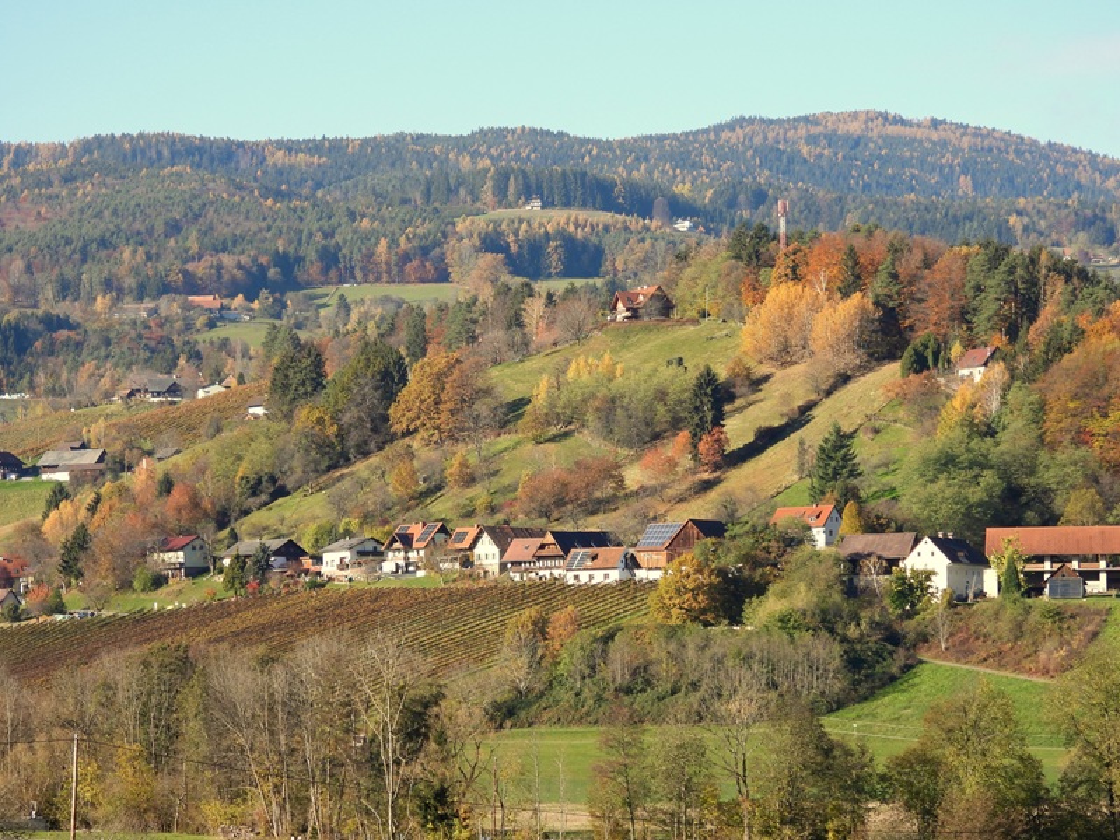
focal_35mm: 135
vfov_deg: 11.0
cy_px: 420
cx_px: 560
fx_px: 4368
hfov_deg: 14.6
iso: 100
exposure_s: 1/400
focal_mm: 24.1
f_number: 4
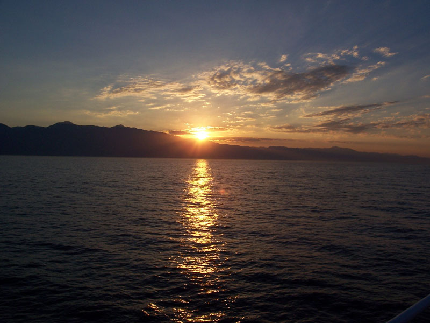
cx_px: 215
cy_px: 162
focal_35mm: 34
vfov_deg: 41.8
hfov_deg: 54.0
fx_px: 422
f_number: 5.6
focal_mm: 5.6
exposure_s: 1/1000
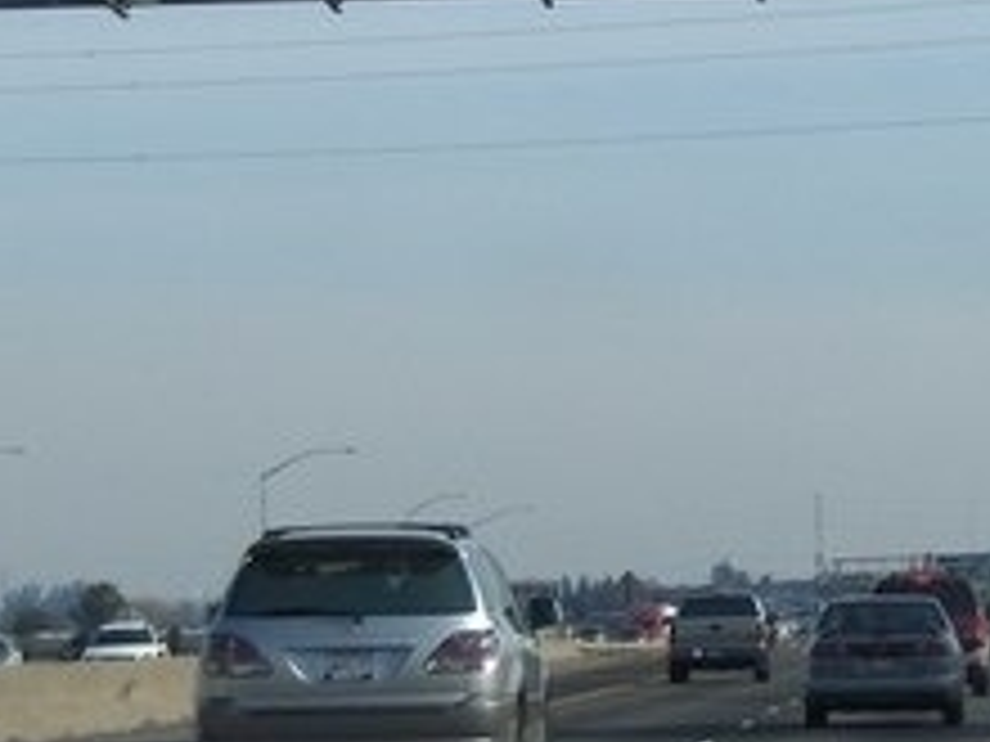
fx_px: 7264
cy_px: 229
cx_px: 1138
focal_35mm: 254
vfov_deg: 5.8
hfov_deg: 7.7
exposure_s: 1/645
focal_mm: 14.3
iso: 50
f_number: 3.5
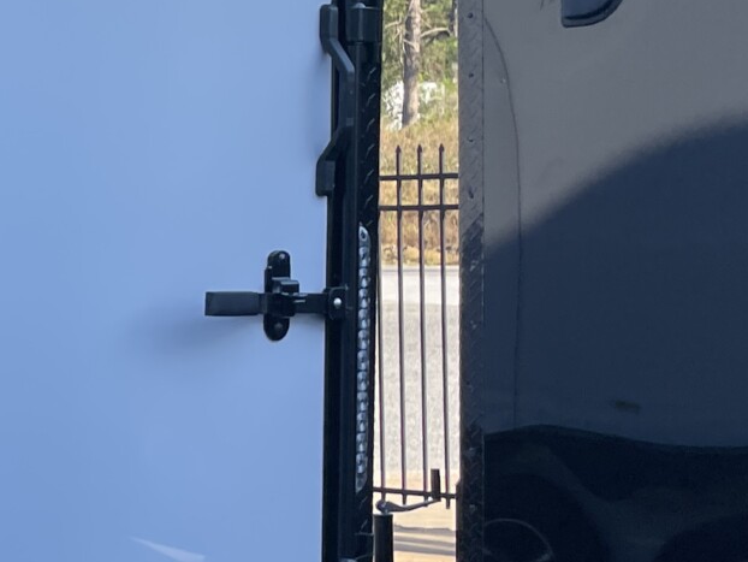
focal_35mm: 107
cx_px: -539
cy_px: 359
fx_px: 2313
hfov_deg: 16.0
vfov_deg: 13.8
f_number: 1.6
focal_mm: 4.2
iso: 32
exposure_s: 1/947
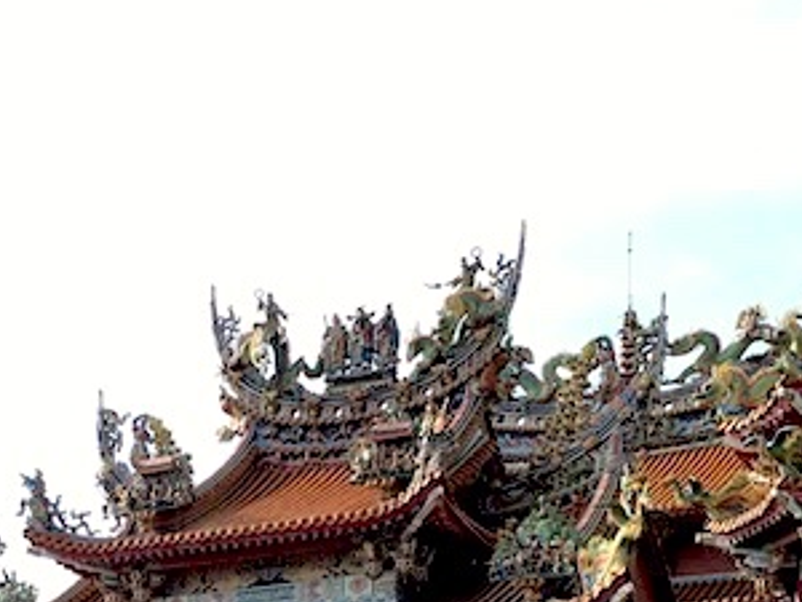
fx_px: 1946
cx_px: 289
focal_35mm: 84
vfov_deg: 17.1
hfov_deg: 23.2
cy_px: 622
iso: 20
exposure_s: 1/1244
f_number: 1.8
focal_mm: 3.99
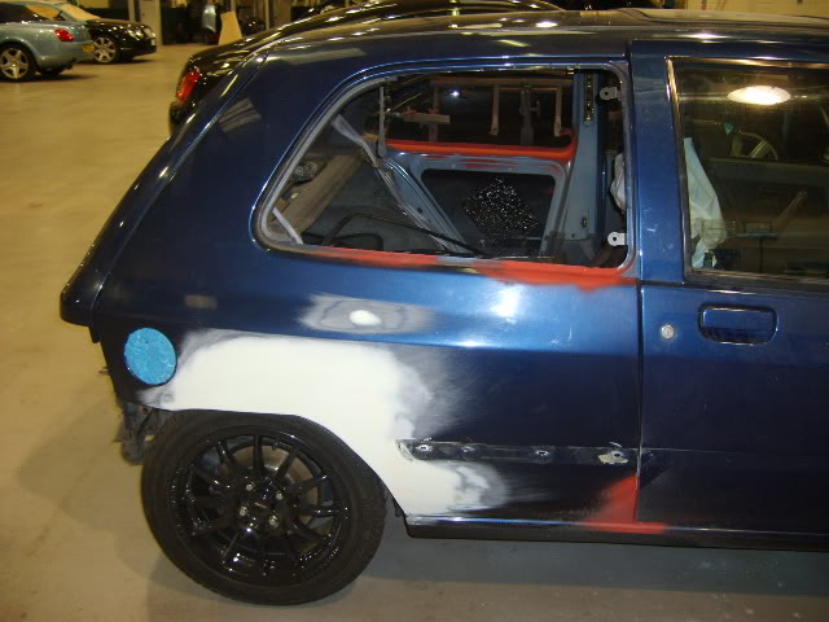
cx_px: 414
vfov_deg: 40.7
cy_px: 311
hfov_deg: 52.6
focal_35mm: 35
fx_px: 838
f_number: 2.8
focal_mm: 5.8
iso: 100
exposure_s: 1/45
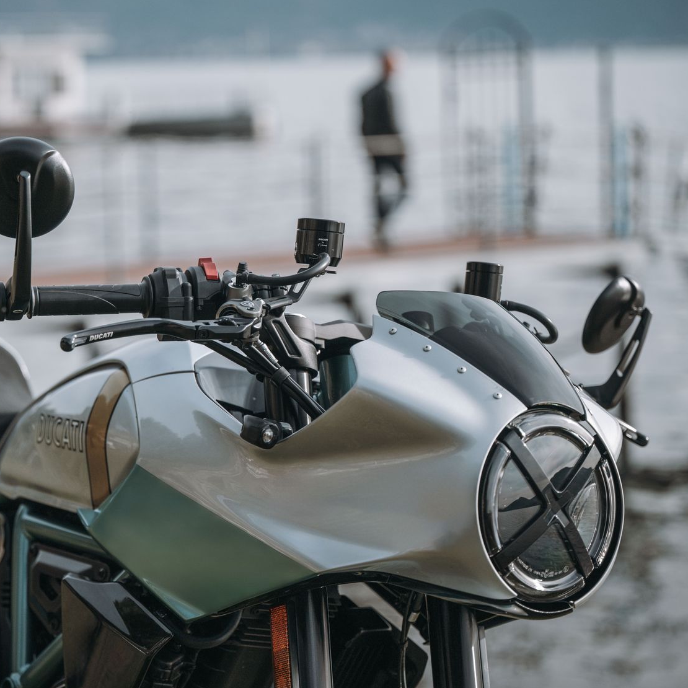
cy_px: 344
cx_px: 264
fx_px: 2226
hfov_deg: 17.5
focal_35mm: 99
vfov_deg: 17.6
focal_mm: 77
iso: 400
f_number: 2.8
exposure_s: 1/5000
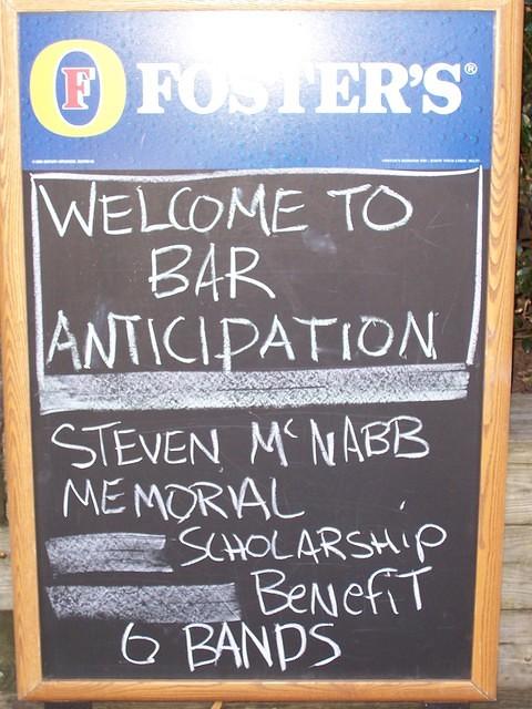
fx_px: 1455
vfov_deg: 27.4
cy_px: 354
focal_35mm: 71
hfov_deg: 20.7
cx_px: 266
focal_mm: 10.8
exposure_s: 1/90
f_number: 4
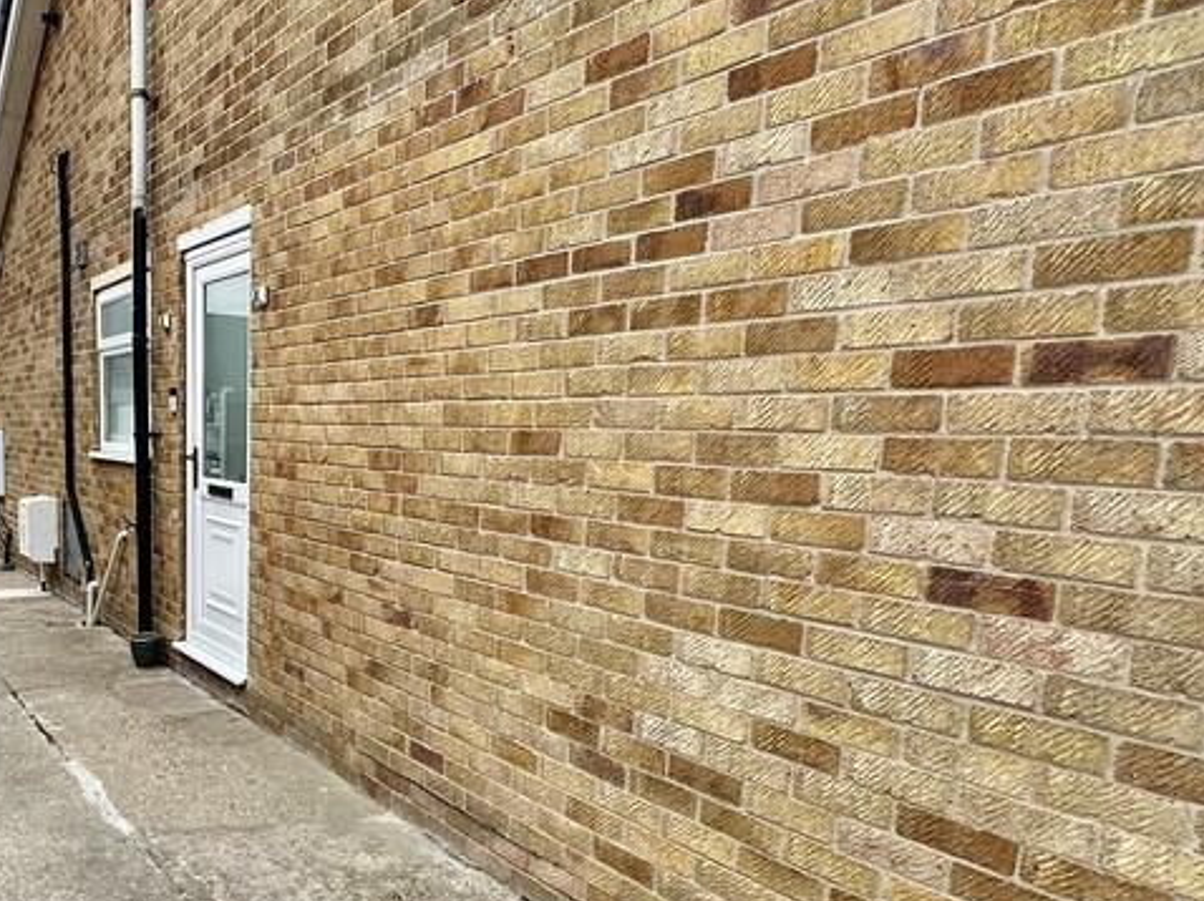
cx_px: 287
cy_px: 614
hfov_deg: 56.7
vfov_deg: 45.9
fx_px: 1043
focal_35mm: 30
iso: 40
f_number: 2.2
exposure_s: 1/363
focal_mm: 2.22
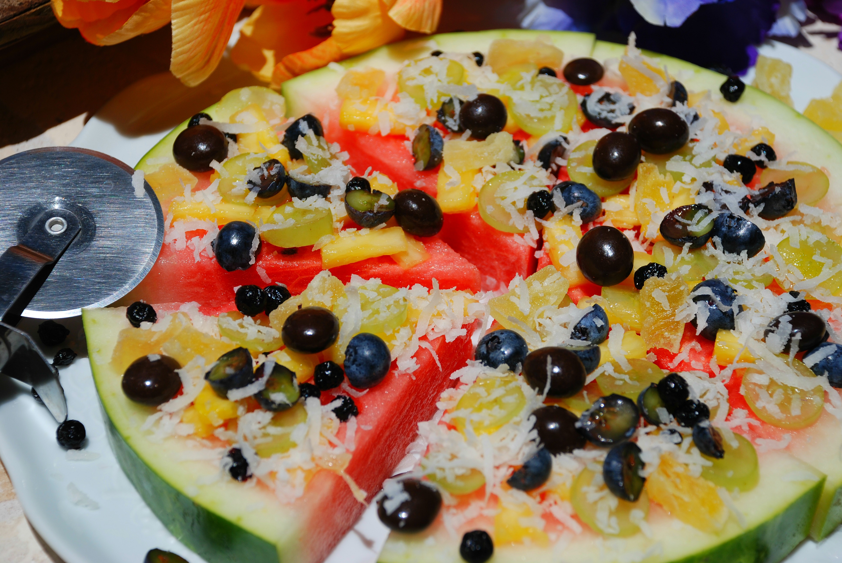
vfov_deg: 13.1
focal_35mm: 105
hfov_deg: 19.4
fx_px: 2459
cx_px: 421
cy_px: 282
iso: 100
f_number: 5.6
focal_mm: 70
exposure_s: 1/500
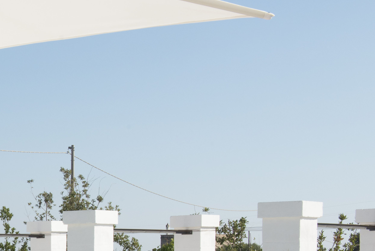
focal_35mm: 103
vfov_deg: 13.0
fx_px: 1073
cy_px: 305
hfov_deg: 18.2
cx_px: -141
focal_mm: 35
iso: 320
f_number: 16
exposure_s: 1/400
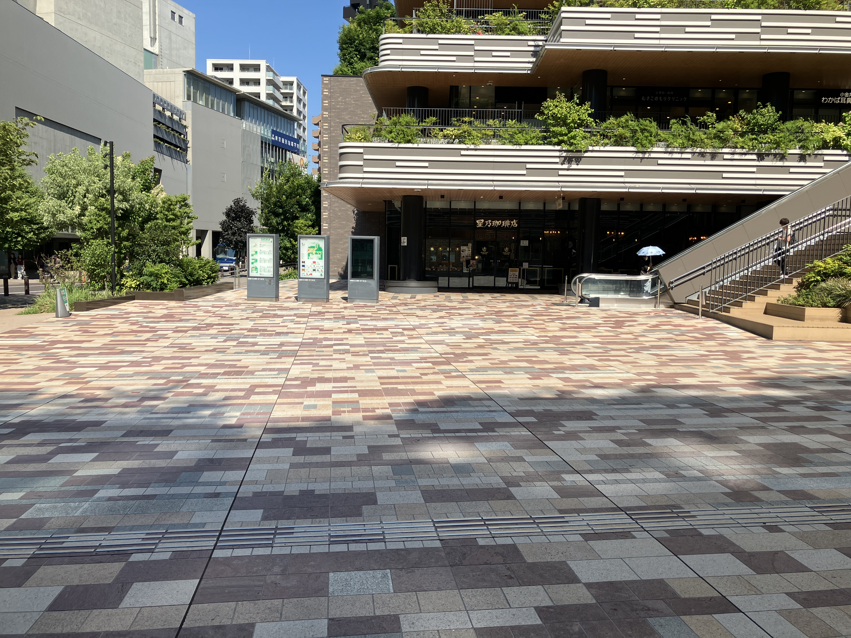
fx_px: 688
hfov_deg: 63.4
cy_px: 319
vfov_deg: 49.7
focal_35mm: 28
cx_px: 426
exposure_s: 1/1675
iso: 32
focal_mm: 3.99
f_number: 1.8
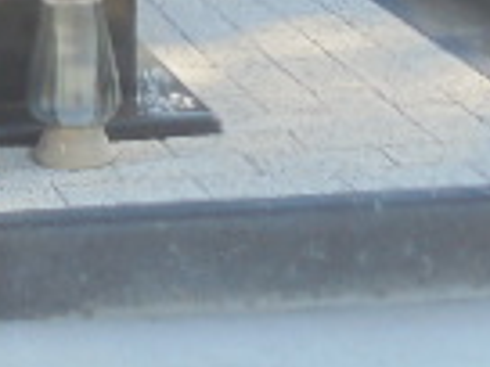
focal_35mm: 160
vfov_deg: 9.0
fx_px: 2265
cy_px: -205
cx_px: -281
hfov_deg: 11.7
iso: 100
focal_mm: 6.1
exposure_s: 1/200
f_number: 4
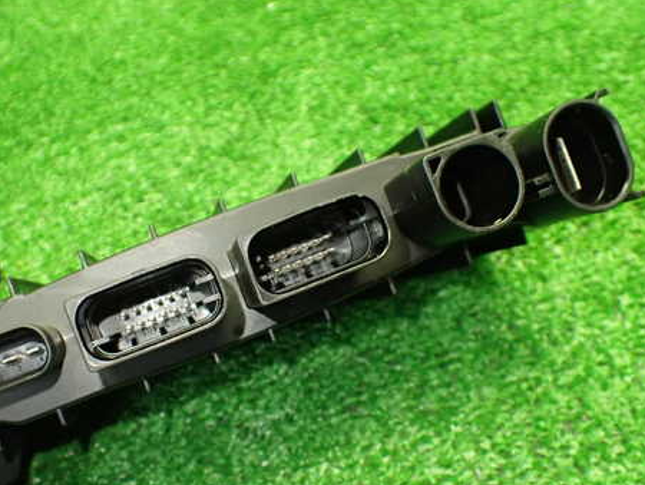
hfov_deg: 46.6
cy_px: 284
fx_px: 746
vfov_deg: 35.9
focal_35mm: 40
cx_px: 268
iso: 800
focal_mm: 5.4
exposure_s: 1/100
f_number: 2.3
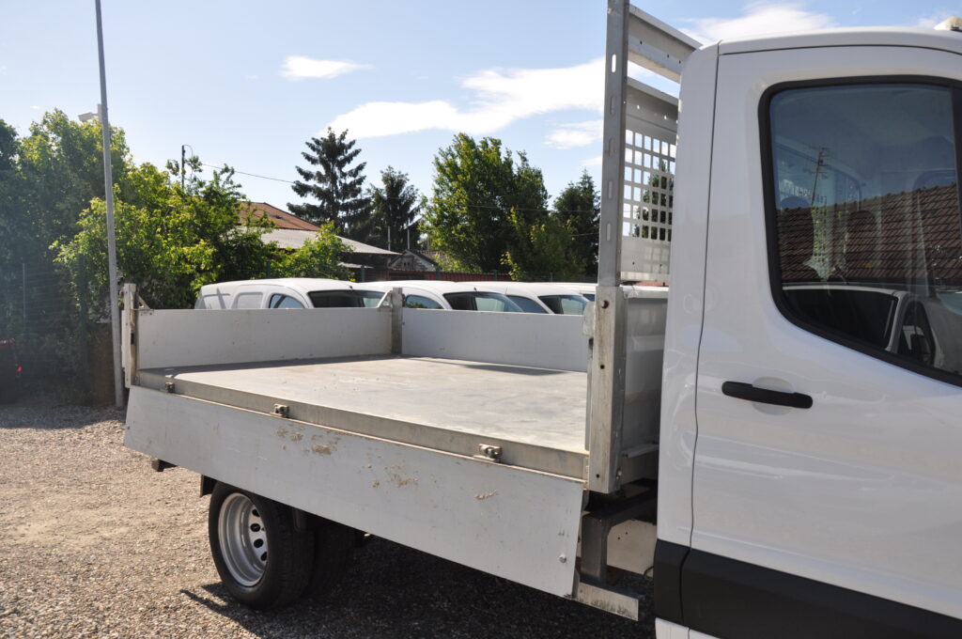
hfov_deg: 67.4
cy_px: 320
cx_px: 481
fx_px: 721
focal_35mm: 27
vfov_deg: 47.8
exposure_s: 1/320
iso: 400
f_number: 9
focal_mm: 18
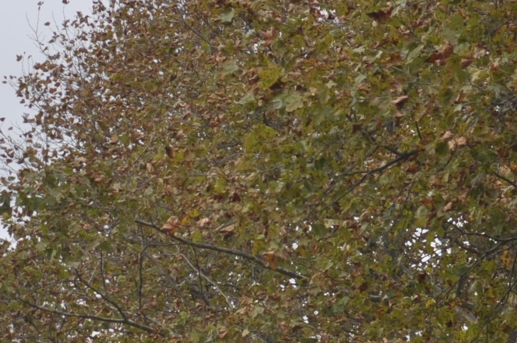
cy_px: 319
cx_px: 31
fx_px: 3287
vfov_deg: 6.0
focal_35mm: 229
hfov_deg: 9.0
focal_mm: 35
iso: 320
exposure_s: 1/1000
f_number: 4
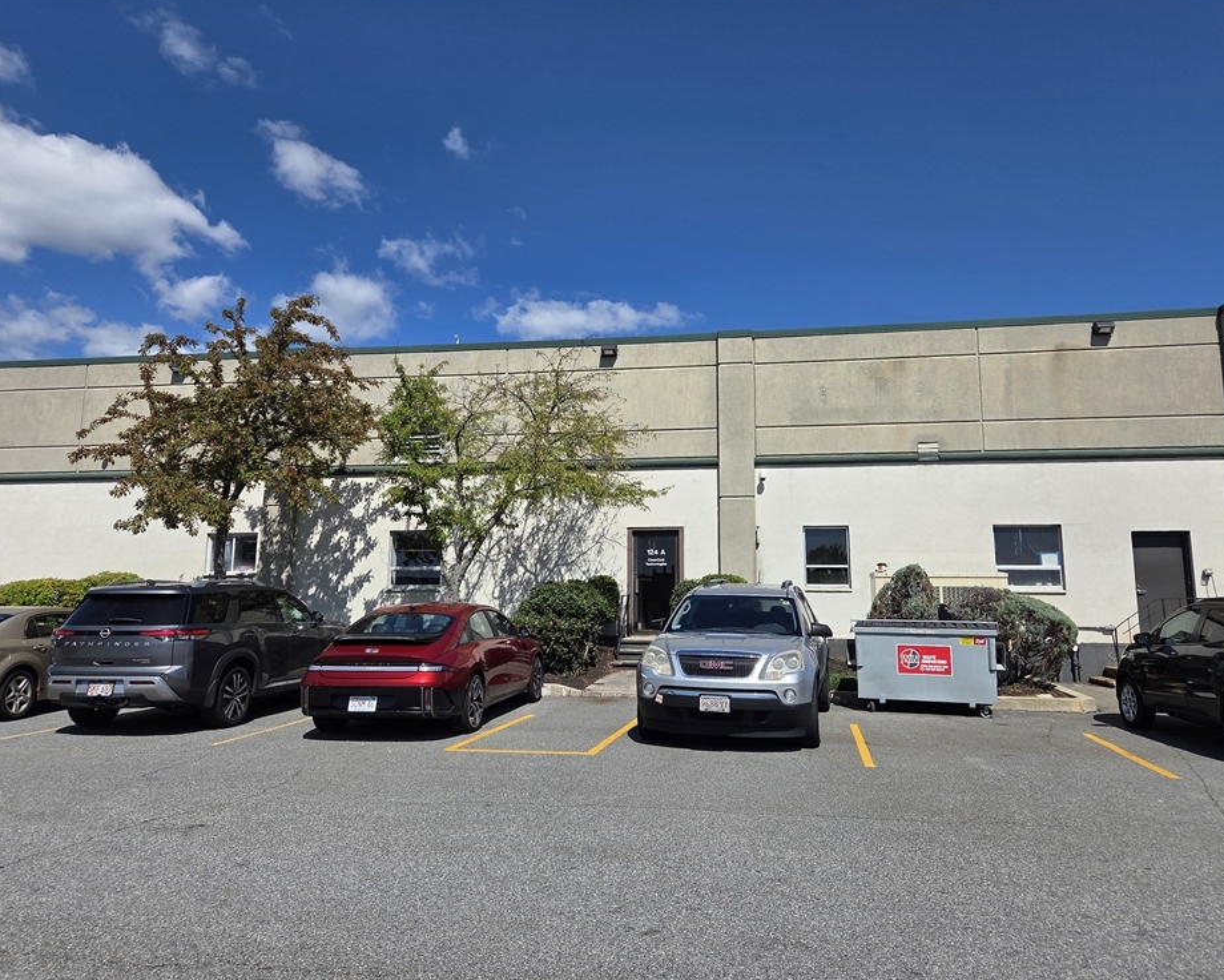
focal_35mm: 25
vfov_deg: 56.8
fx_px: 906
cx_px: 637
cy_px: 471
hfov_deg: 68.1
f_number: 1.8
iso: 64
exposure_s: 1/7891
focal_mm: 5.4
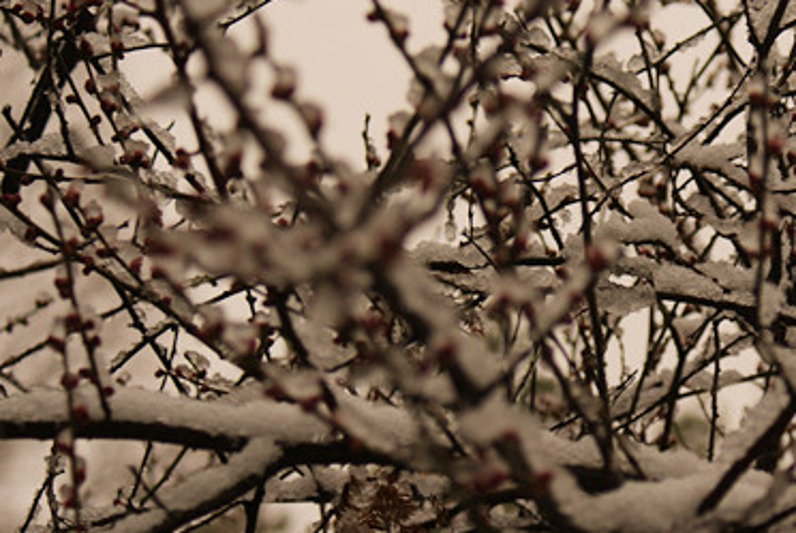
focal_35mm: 226
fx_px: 5003
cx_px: 614
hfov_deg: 9.1
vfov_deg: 6.1
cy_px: 260
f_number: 6.3
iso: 100
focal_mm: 70
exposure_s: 1/160
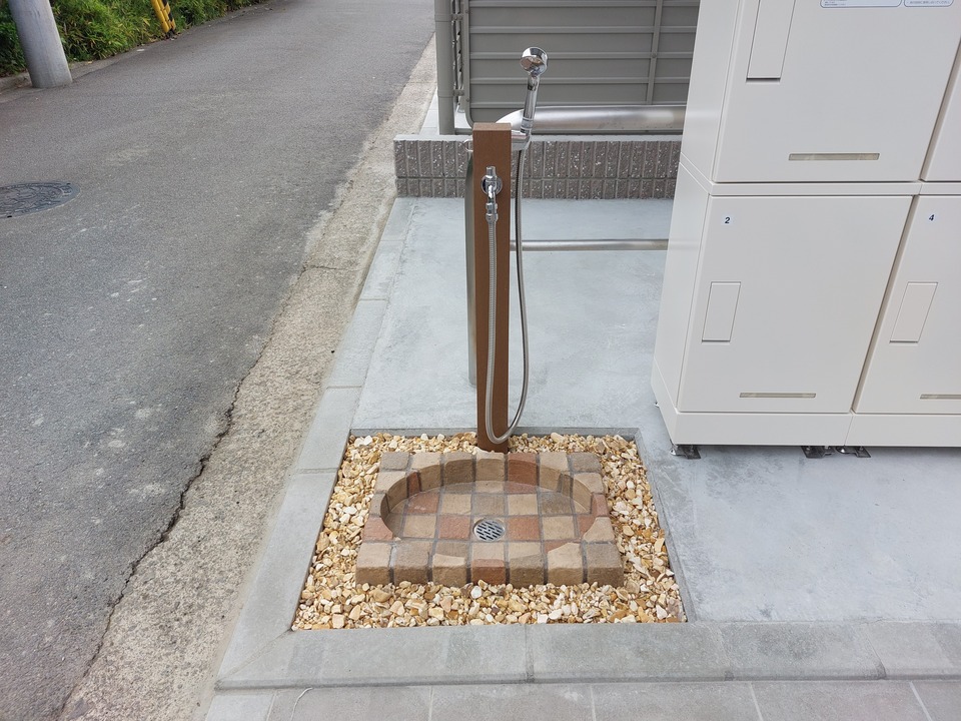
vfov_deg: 56.8
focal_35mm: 24
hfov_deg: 71.6
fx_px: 666
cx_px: 480
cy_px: 360
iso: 25
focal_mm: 5.23
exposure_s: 1/355
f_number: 1.8
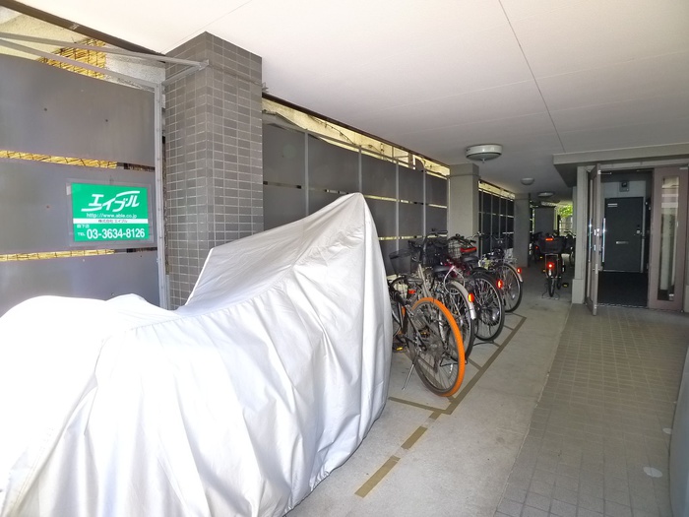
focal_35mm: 24
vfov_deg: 56.8
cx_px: 344
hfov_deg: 71.6
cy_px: 258
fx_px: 478
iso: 400
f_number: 2.8
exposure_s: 1/100
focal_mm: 5.1
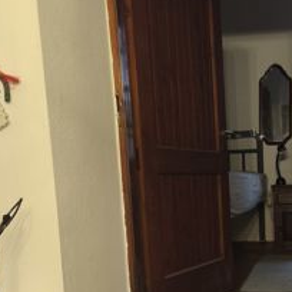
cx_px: 270
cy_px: 256
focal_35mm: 53
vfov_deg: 30.9
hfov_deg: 30.6
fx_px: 506
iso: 640
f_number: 1.7
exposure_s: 1/33.3
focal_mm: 5.35
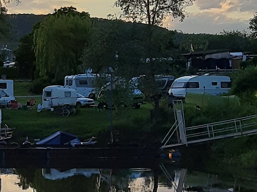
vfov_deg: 10.9
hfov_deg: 13.9
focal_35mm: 136
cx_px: -88
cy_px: 142
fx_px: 1010
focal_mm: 3.93
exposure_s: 1/735
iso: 40
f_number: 1.7
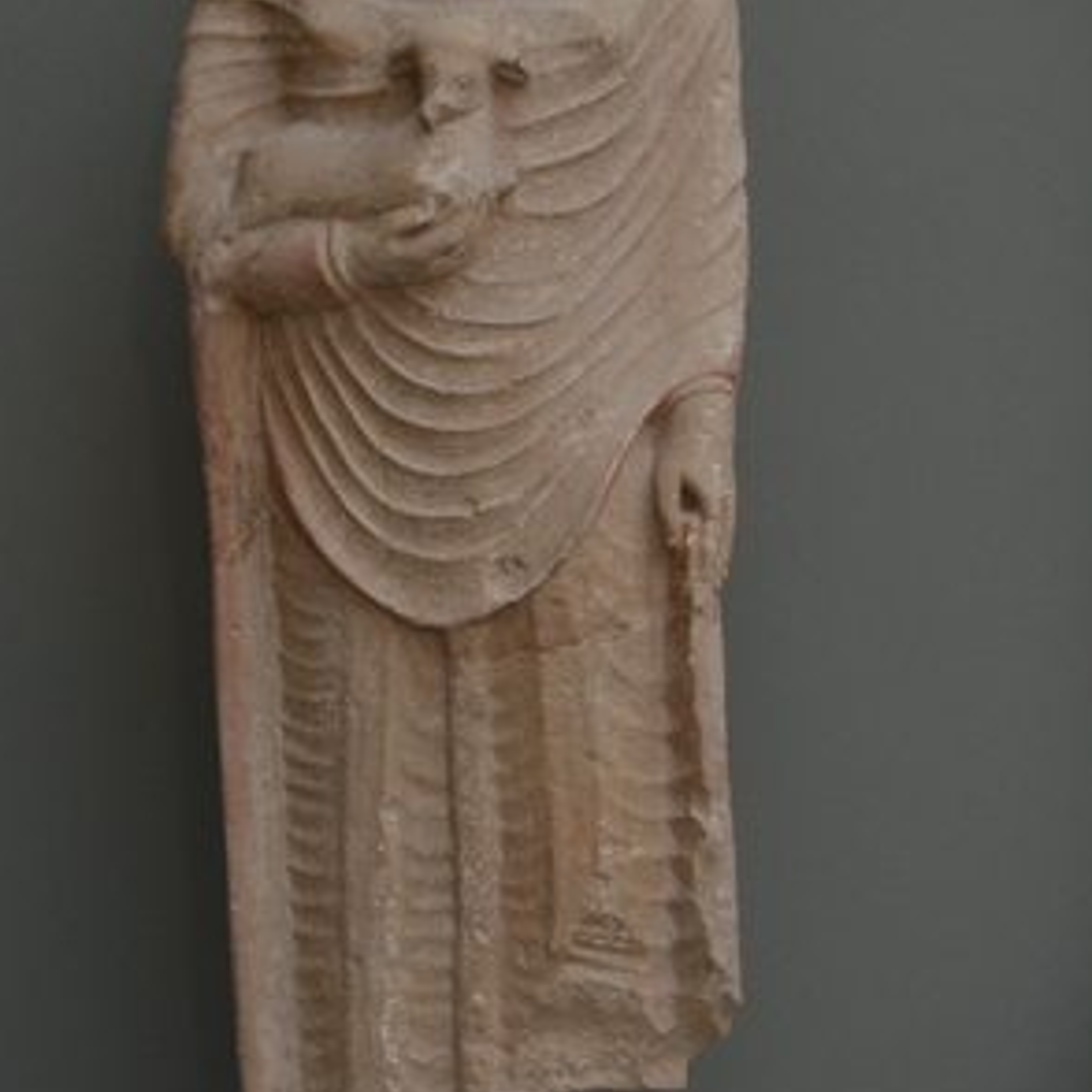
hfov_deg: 18.9
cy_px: 449
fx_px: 3284
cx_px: 479
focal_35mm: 92
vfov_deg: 18.9
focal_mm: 32
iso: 1000
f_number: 4.2
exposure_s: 1/60
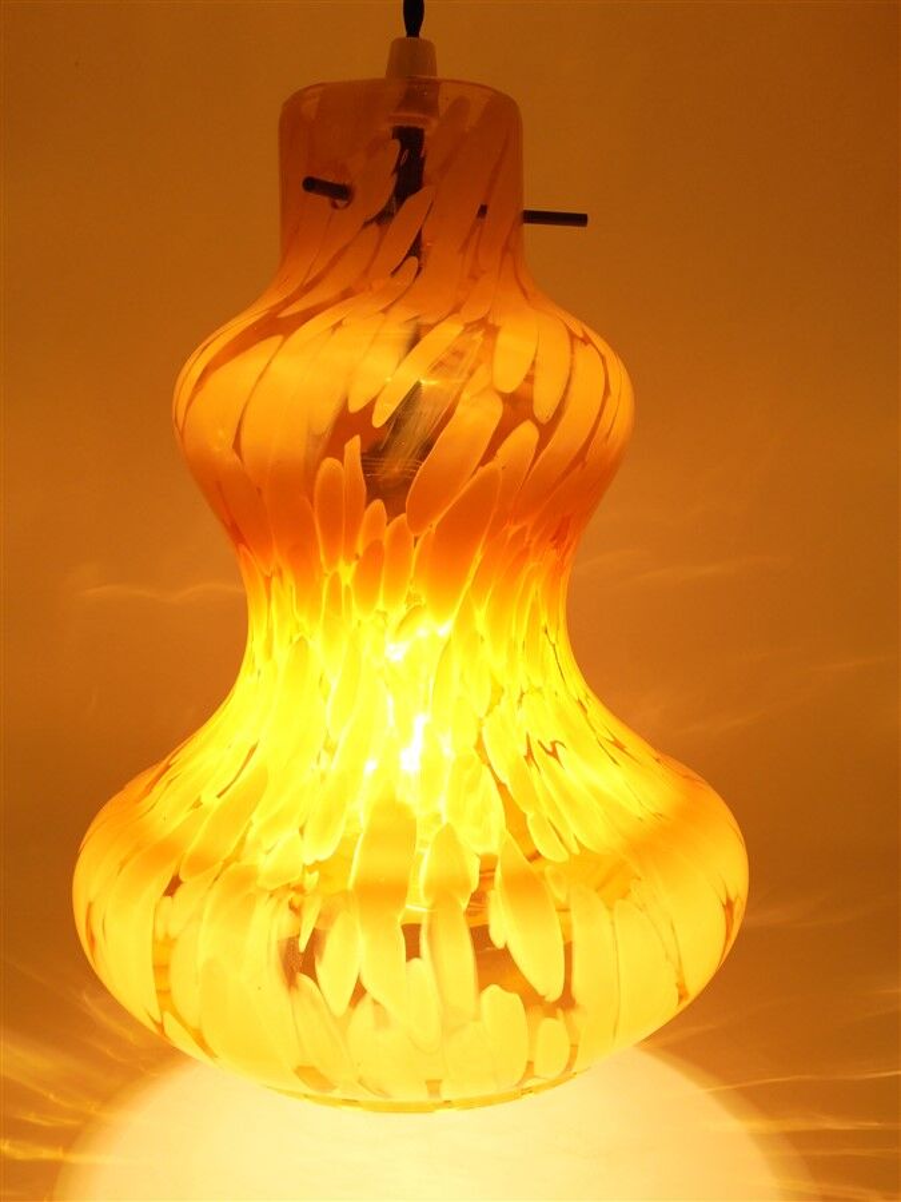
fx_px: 1180
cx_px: 450
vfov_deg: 54.0
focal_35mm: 34
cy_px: 601
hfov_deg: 41.8
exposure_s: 1/50
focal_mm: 6.1
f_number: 4
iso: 100
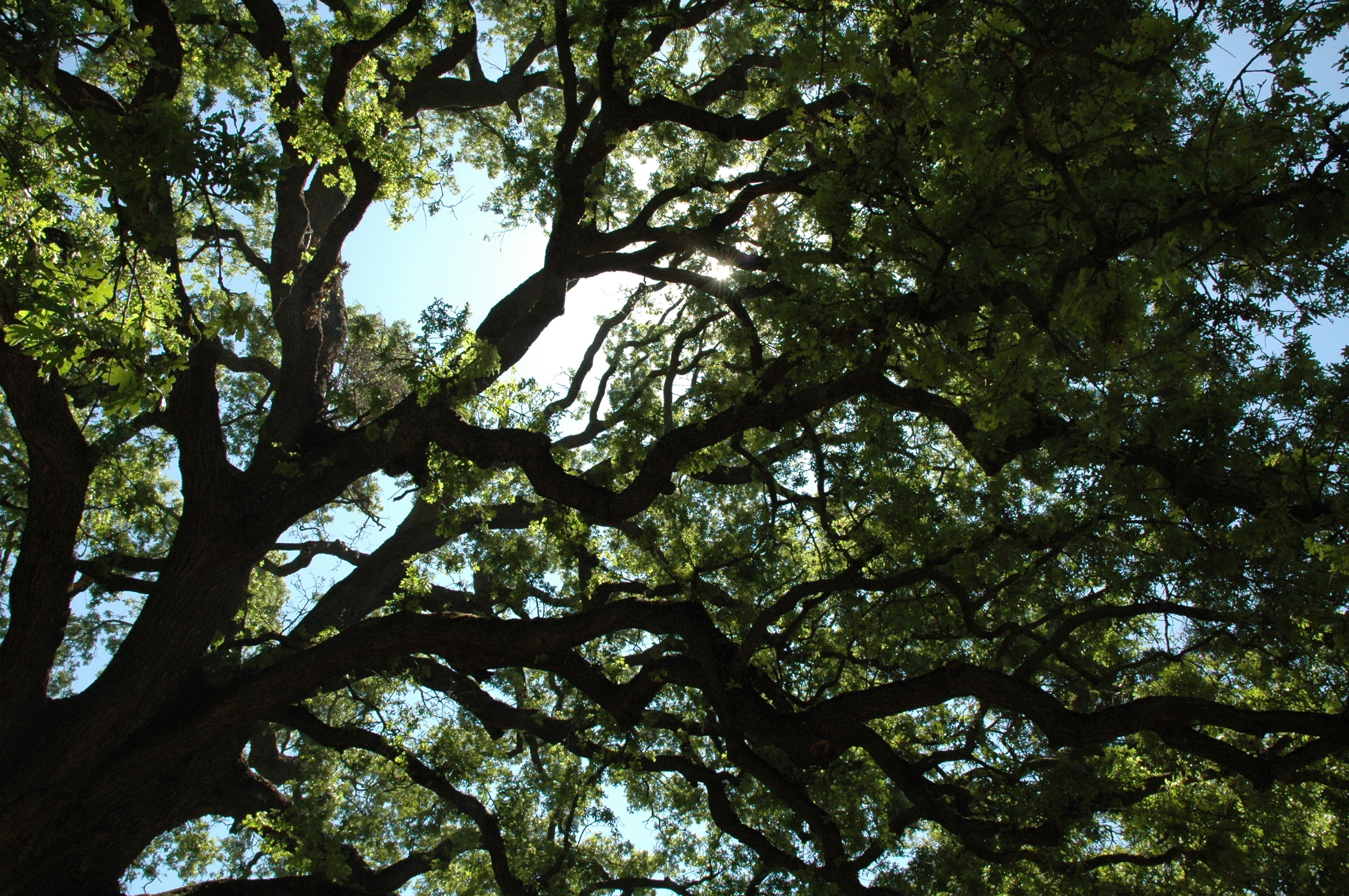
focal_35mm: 27
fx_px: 1011
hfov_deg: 67.4
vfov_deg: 47.8
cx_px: 674
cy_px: 448
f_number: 8
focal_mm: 18
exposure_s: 1/250
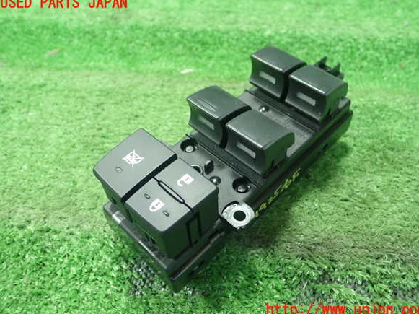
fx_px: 375
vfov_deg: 45.4
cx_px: 213
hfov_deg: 58.4
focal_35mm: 31
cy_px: 157
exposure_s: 1/125
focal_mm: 5.5
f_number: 2.3
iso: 800
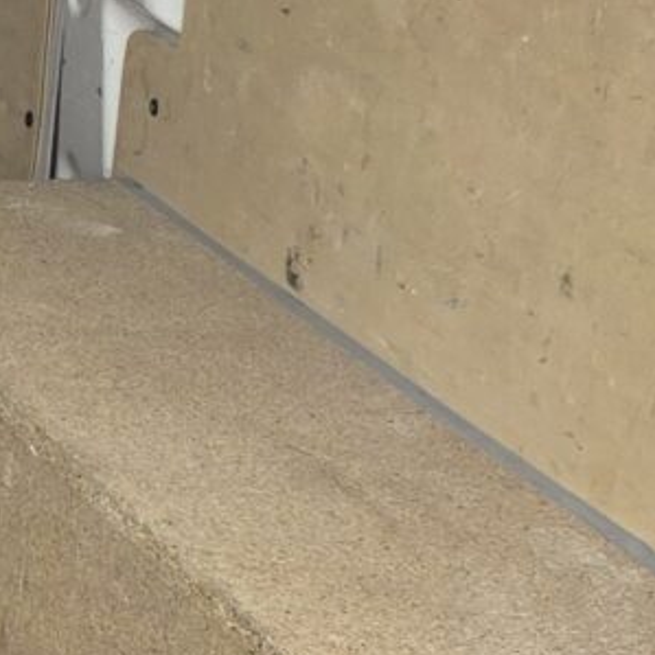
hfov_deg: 8.7
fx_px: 3725
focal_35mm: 174
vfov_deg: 10.0
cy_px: 228
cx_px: -1128
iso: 80
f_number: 1.7
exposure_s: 1/180
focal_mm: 6.25
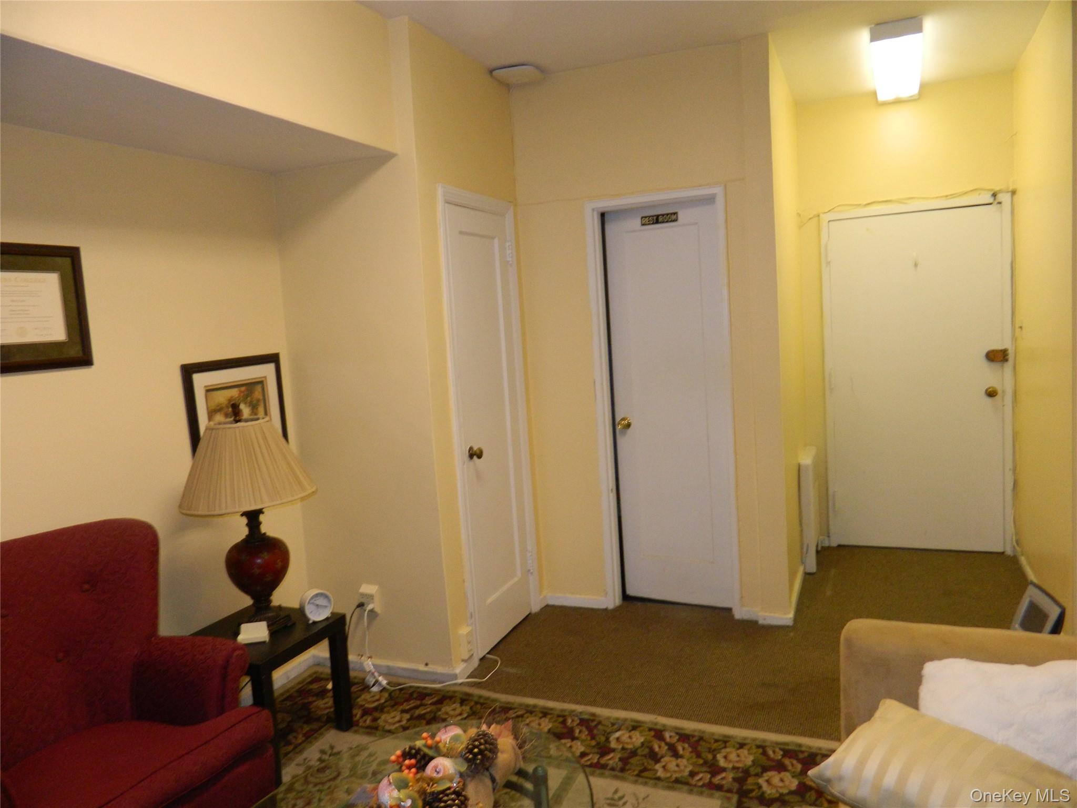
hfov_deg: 69.4
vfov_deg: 54.9
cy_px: 404
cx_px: 538
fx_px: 778
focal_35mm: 25
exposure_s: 1/30
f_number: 3.1
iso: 200
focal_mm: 4.5
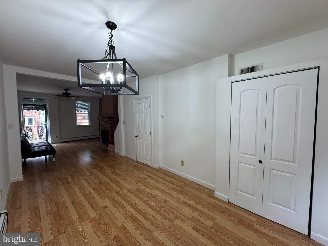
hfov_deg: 102.1
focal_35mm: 14
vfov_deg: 85.7
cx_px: 164
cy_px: 123
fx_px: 133
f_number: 2.2
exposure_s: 1/120
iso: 320
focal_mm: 2.22
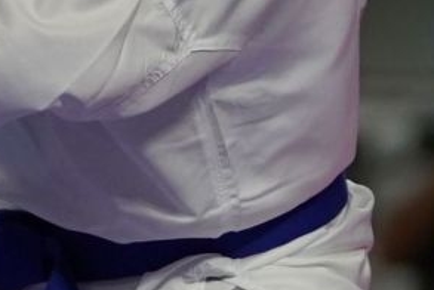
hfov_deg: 1.4
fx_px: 18210
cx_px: -227
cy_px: -179
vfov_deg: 0.9
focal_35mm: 1509
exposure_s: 1/1000
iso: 800
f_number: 2.8
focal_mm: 164
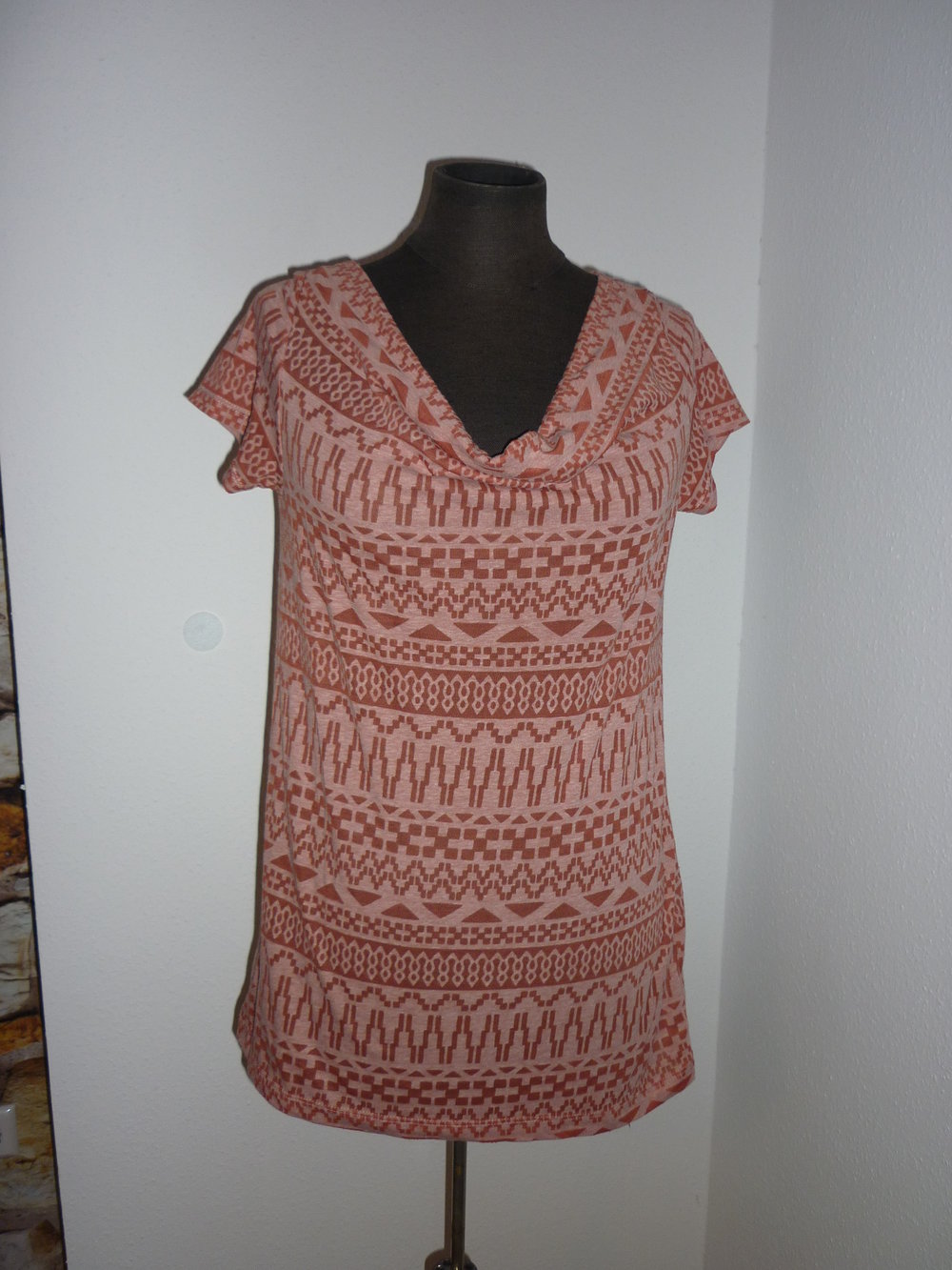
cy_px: 635
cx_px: 476
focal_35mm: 33
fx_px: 1210
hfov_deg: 43.0
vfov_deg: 55.3
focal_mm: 5.5
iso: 100
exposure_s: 1/30
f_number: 2.8
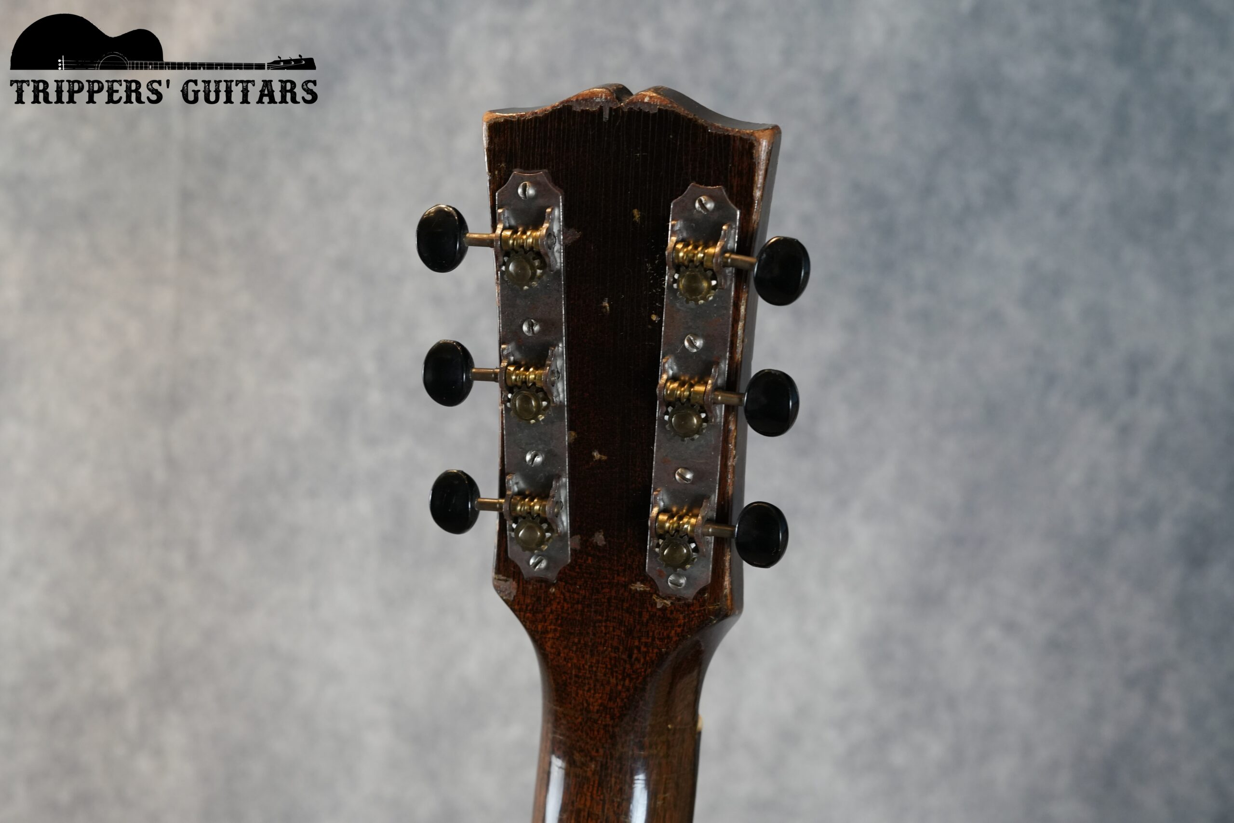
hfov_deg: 39.6
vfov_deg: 27.0
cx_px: 617
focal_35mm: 50
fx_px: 1714
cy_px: 412
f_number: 6.3
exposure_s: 1/15
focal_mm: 50
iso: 2500
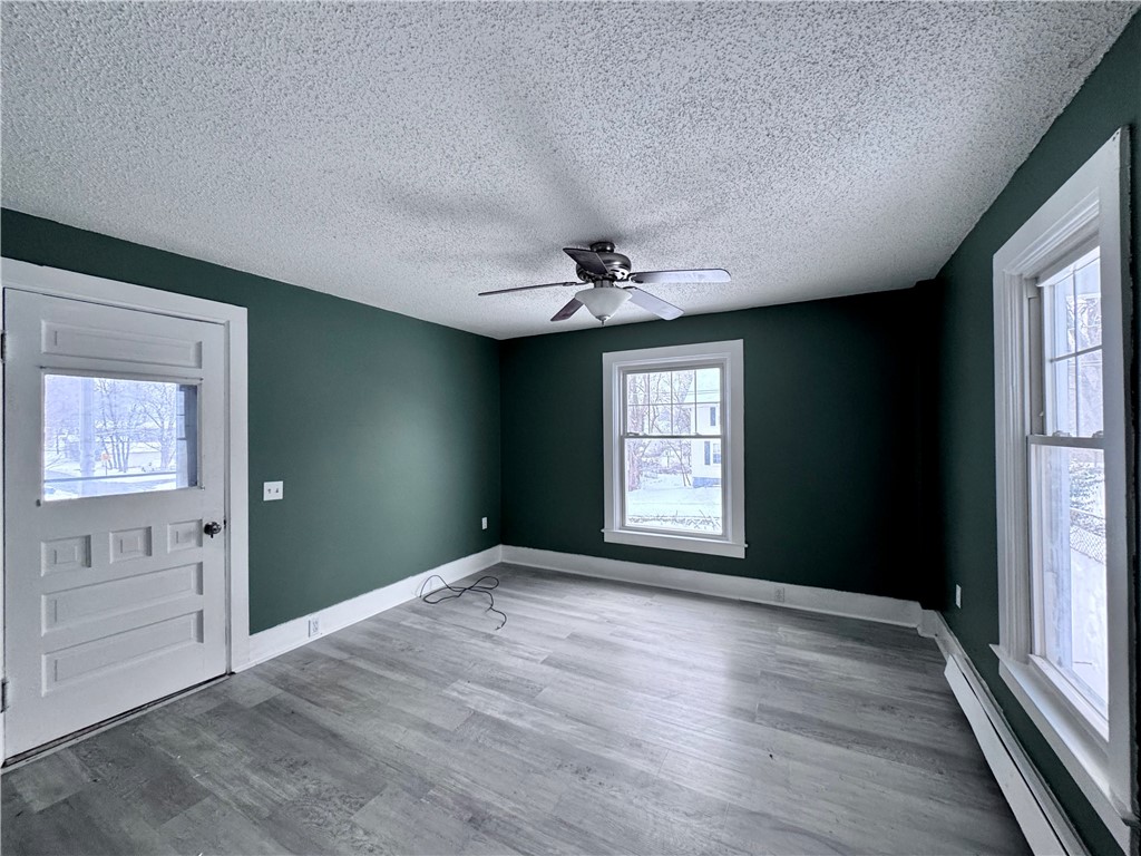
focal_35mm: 14
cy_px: 428
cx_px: 570
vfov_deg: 85.7
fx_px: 461
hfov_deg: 102.1
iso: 250
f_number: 2.2
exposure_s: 1/99
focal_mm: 2.22
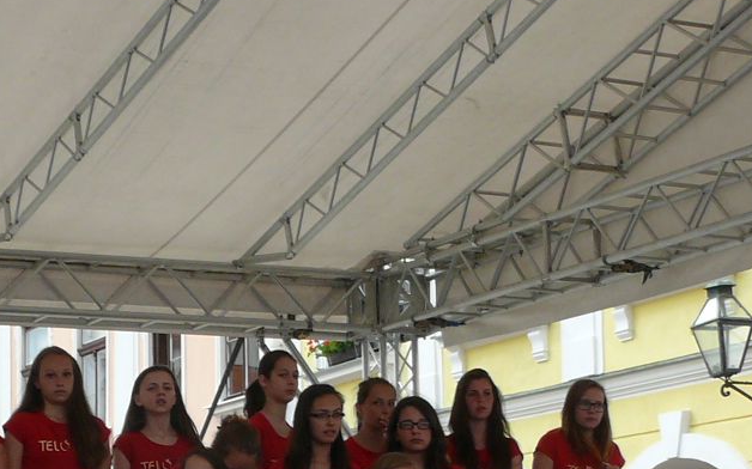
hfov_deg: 17.2
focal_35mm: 121
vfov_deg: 10.7
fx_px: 2479
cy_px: 480
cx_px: 380
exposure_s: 1/250
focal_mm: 7.4
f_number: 4.5
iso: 100
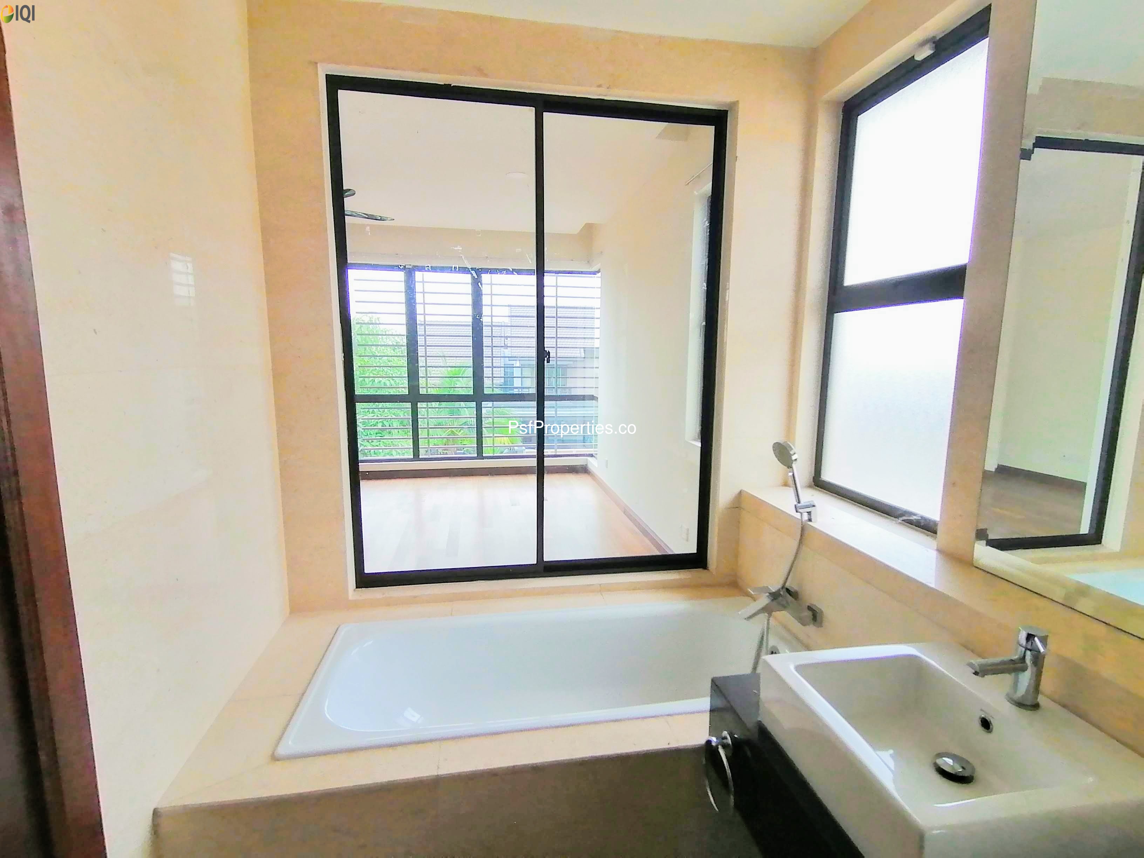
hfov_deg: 91.0
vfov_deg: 74.7
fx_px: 562
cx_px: 572
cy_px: 429
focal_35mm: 17
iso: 64
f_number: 2.4
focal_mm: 1.78
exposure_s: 1/100
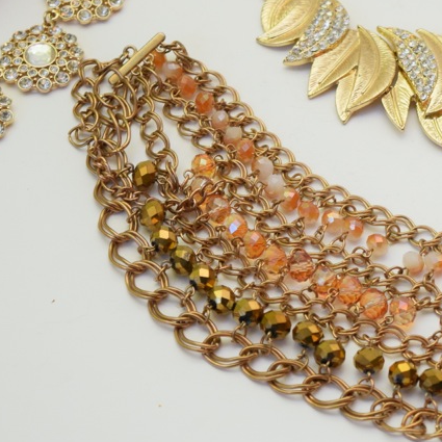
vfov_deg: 11.6
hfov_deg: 11.5
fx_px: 2167
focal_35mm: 150
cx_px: 422
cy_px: 204
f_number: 5.6
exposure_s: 1/60
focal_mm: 50
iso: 1000
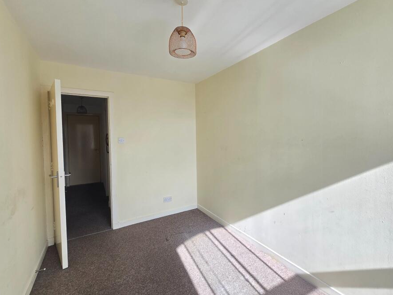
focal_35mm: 15
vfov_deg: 81.7
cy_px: 140
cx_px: 206
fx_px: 170
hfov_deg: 98.1
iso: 80
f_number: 2.2
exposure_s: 1/359
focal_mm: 2.2
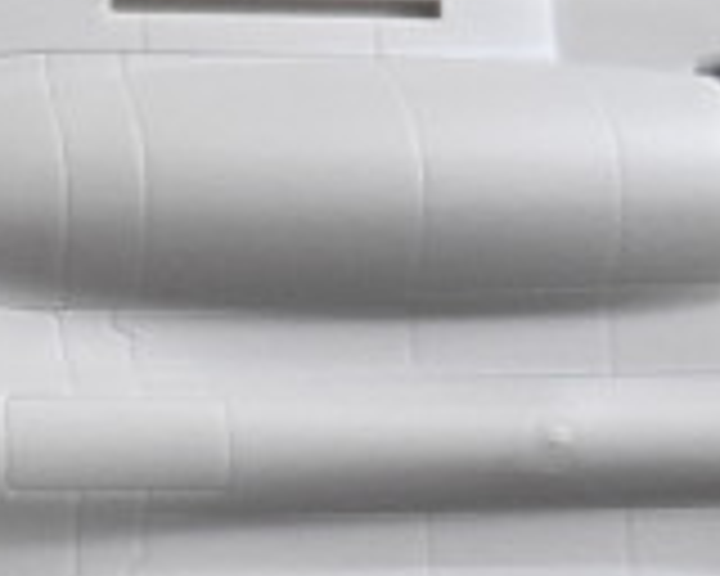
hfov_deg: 11.3
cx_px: -927
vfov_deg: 10.6
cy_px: 297
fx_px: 3111
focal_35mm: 146
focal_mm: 3.94
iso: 1089
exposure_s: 1/50
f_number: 1.9
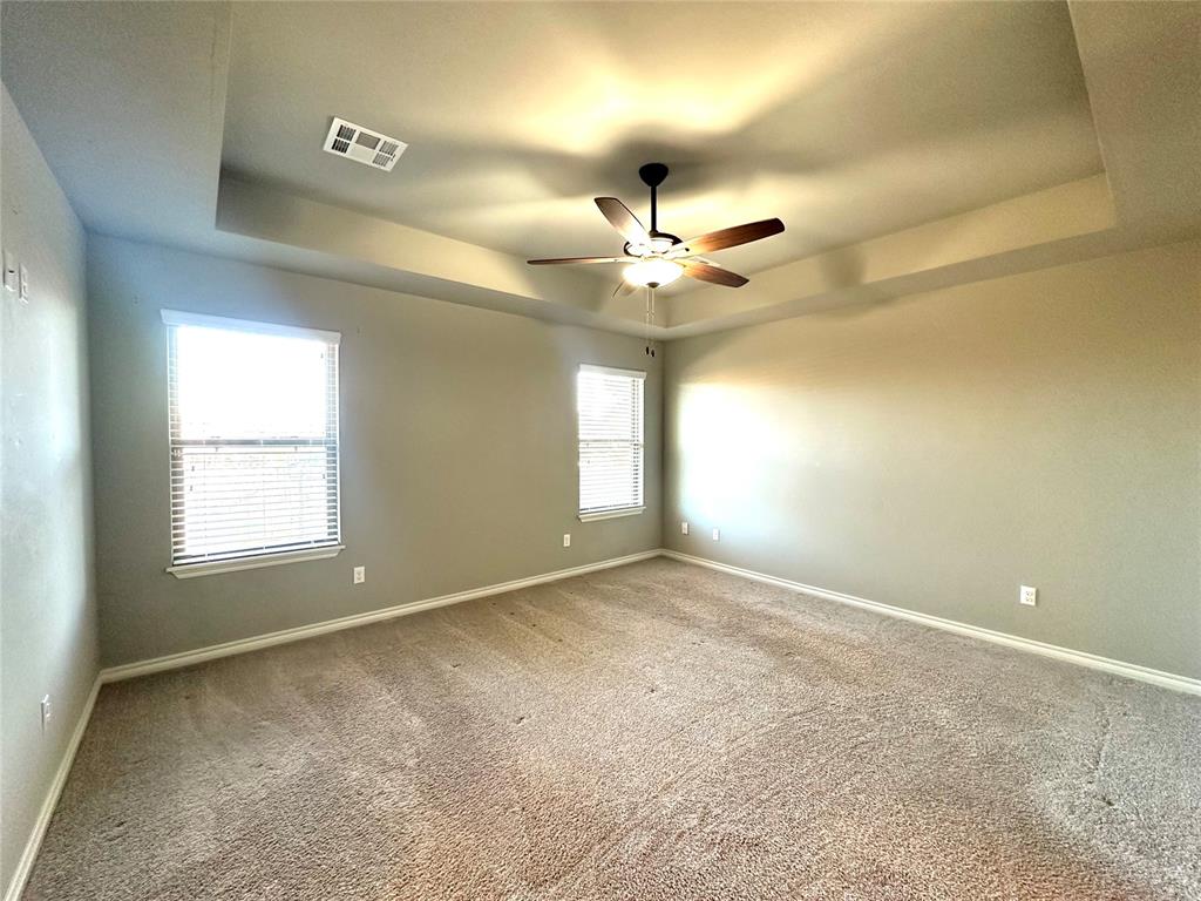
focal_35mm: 14
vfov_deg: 85.7
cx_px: 600
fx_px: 486
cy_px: 450
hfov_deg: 102.1
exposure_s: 1/60
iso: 200
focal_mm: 2.22
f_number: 2.2
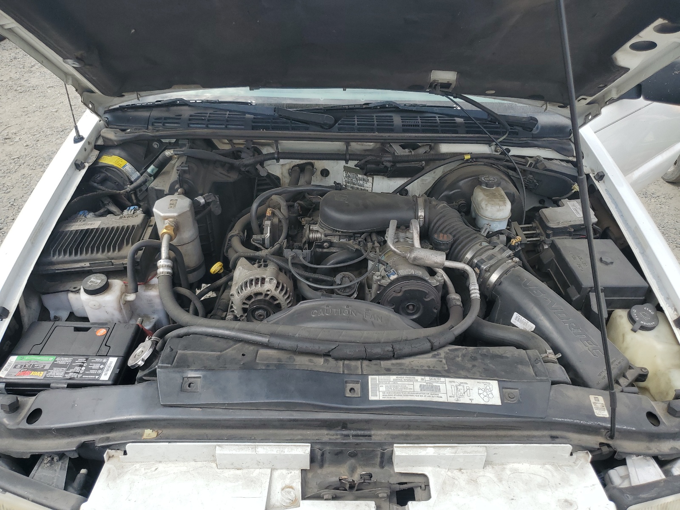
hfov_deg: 67.3
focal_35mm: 26
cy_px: 255
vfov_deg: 53.1
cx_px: 340
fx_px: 511
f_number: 1.5
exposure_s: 1/1667
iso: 50
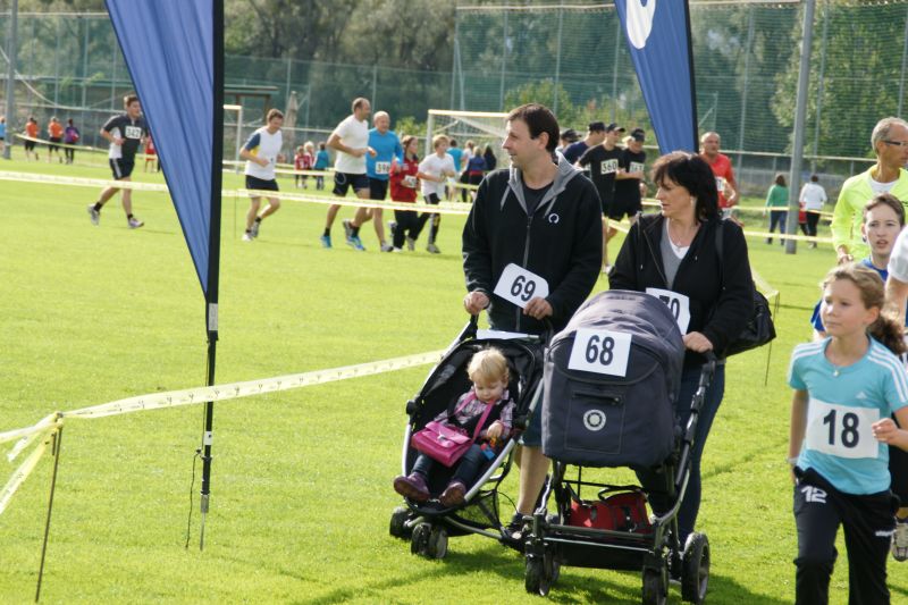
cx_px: 454
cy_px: 302
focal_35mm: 180
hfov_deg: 11.4
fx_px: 4539
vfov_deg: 7.6
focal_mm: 120
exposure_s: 1/320
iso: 200
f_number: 8
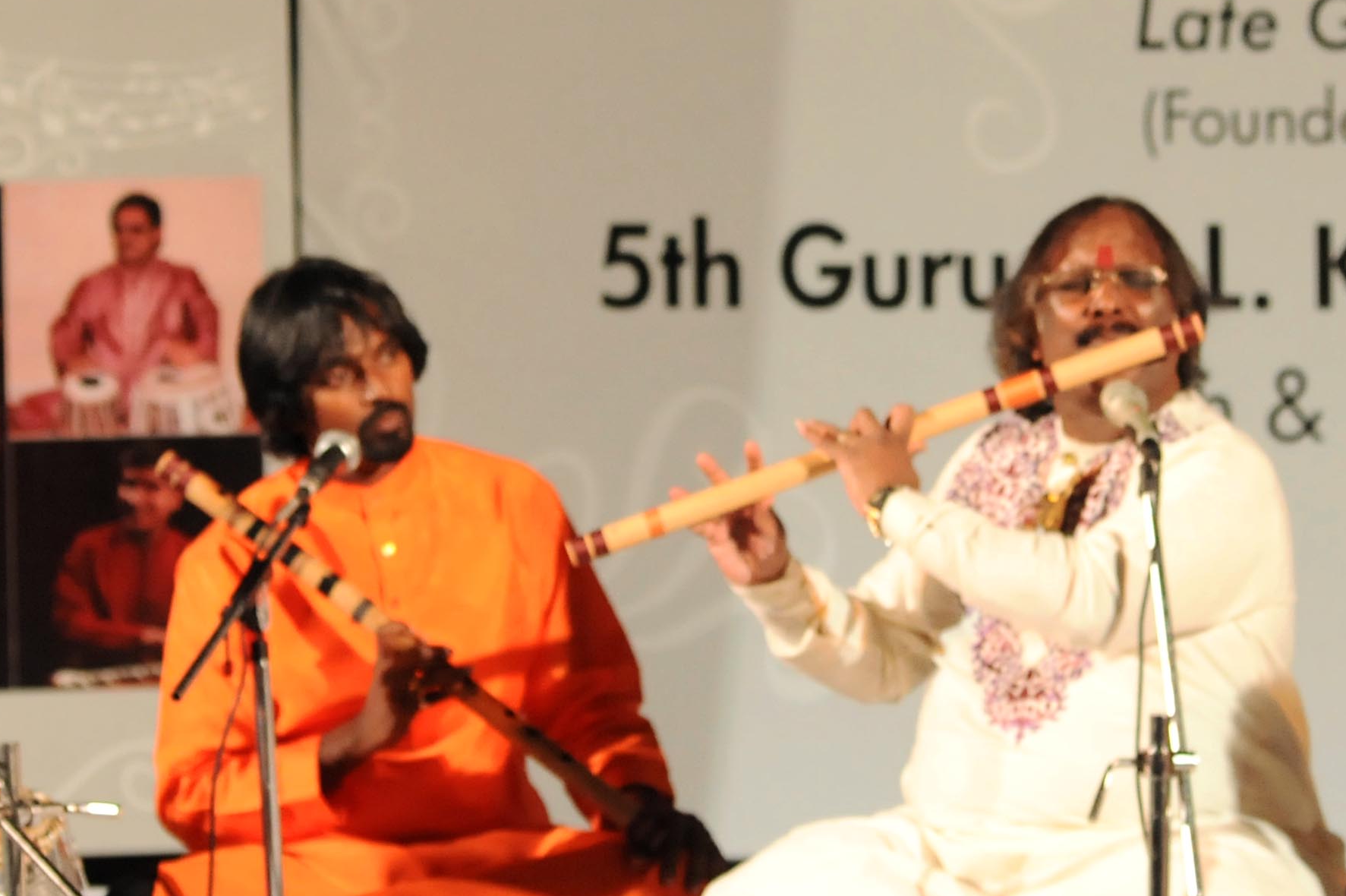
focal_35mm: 348
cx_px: 791
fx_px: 13004
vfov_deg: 3.9
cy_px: 105
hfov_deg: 5.9
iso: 2500
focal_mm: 145
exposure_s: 1/200
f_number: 4
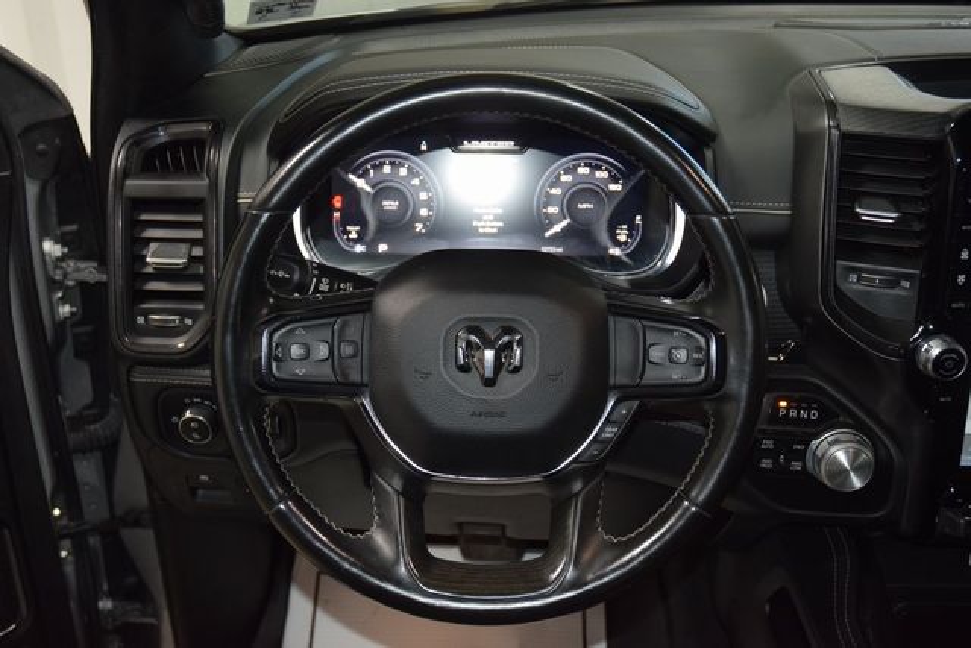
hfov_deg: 47.9
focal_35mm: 40
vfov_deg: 33.0
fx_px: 1093
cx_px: 486
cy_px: 324
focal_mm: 27
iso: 1250
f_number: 3.8
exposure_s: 1/60
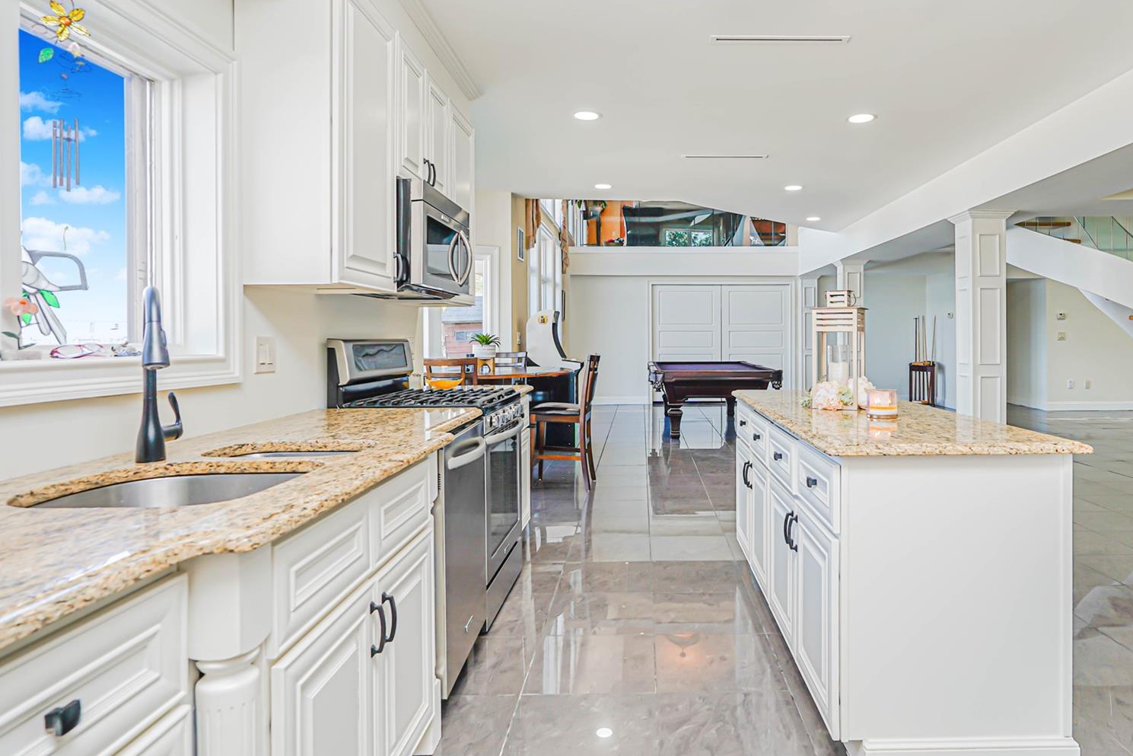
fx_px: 692
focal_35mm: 22
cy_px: 335
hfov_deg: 78.0
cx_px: 657
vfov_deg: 57.1
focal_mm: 16
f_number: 5
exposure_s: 1/50
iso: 100
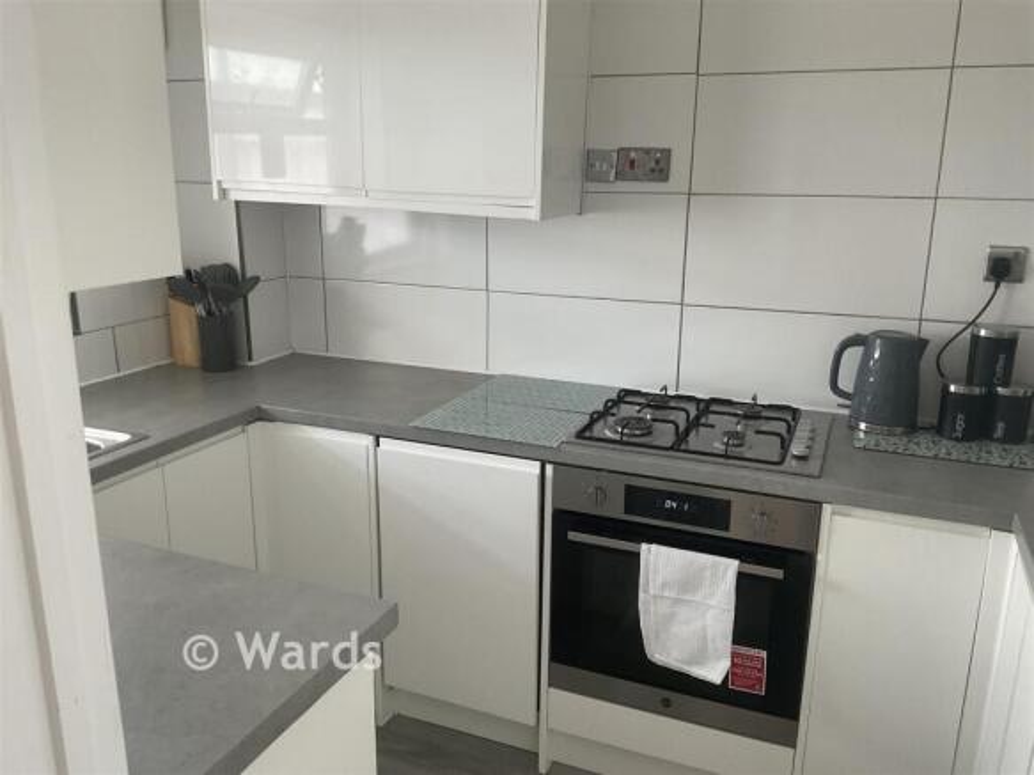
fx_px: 866
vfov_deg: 48.2
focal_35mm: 29
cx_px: 517
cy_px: 388
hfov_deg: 61.7
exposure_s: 1/60
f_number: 1.8
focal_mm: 3
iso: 80
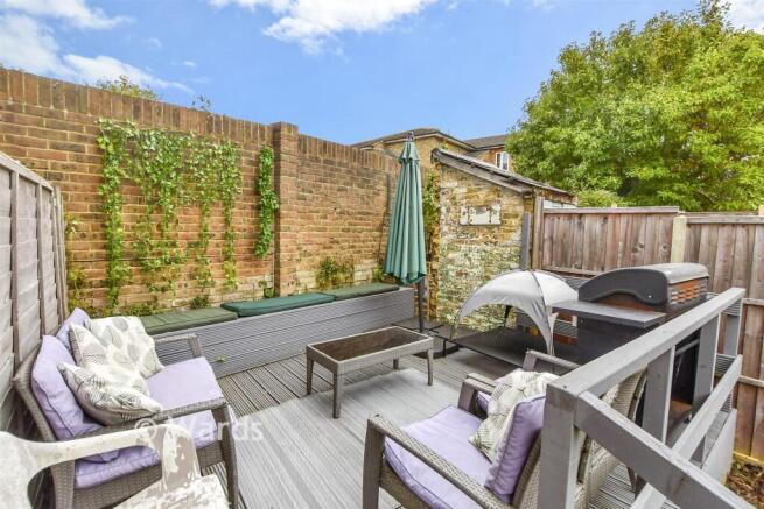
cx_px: 382
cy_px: 254
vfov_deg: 77.4
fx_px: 318
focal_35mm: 15
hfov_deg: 100.4
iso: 320
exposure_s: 1/200
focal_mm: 10
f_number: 8
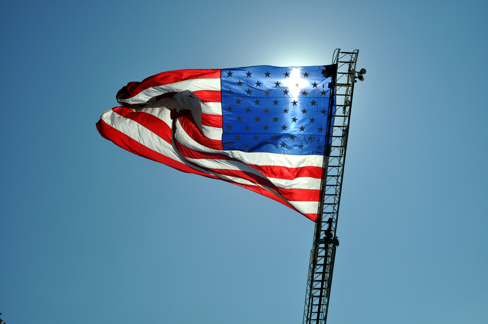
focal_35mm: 30
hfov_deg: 62.0
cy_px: 162
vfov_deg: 43.5
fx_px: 406
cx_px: 244
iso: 200
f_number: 14
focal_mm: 20
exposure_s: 1/800
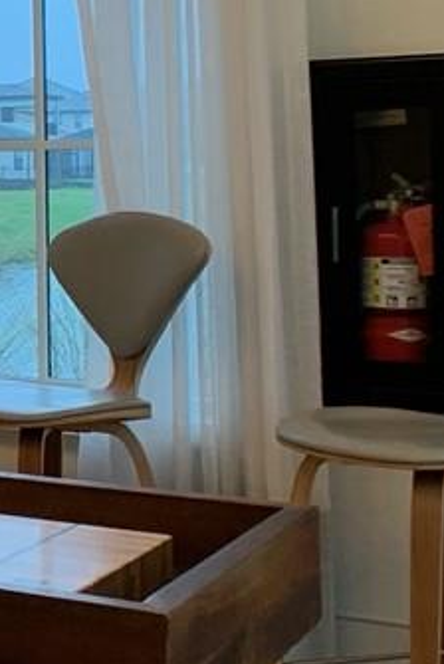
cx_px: -731
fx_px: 2381
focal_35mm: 129
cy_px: 204
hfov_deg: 9.2
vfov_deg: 15.8
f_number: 1.8
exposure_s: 1/121
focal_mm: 4.25
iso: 80
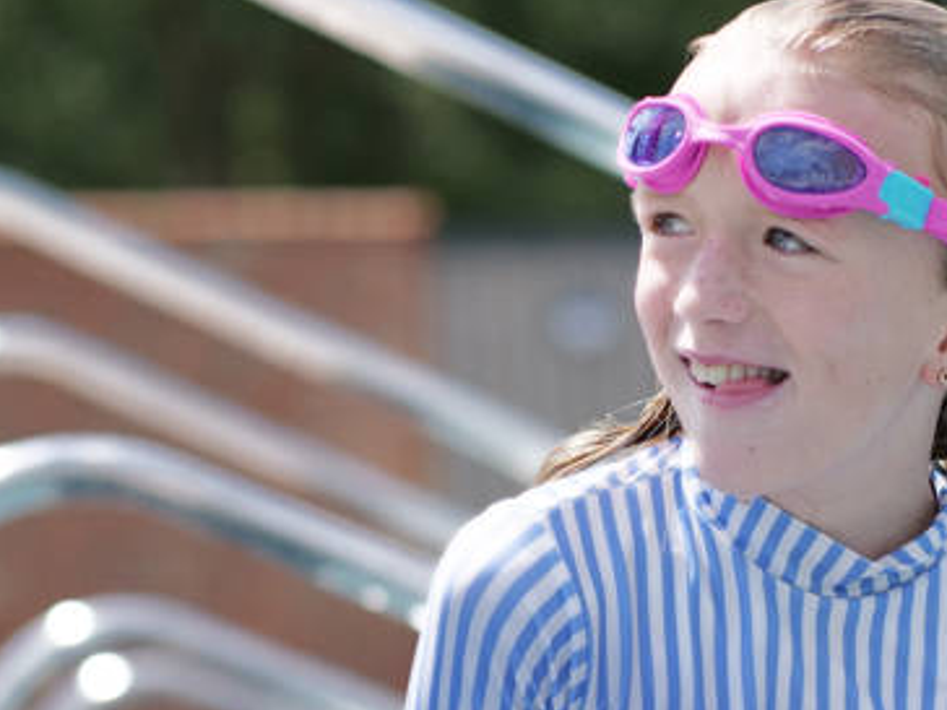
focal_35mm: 189
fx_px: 5171
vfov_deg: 7.8
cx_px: 658
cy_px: 583
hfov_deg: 10.5
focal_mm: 43
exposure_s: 1/8000
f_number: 1.6
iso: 200
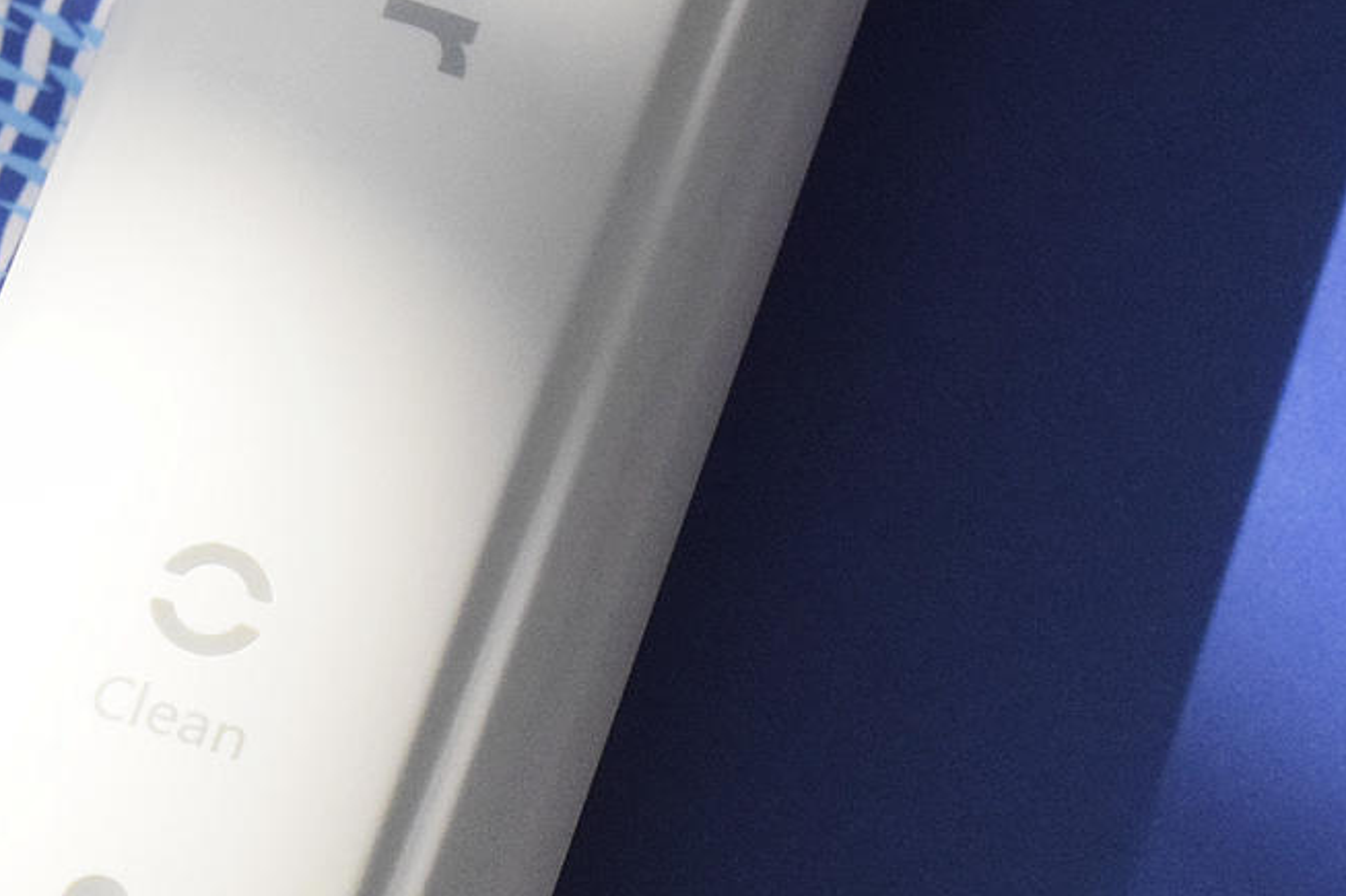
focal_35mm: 253
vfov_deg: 5.4
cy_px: 1266
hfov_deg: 8.2
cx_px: 590
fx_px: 9439
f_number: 14
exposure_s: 1/800
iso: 3200
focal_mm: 55
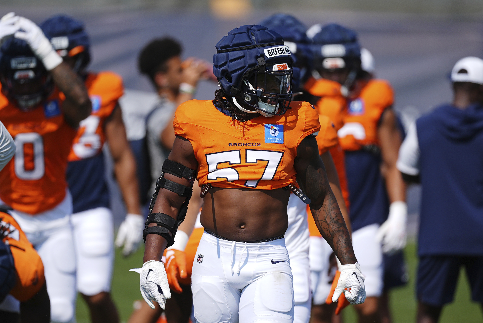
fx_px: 12085
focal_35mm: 900
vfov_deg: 1.5
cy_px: 162
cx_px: 242
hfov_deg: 2.3
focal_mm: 600
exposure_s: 1/3200
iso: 200
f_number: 4
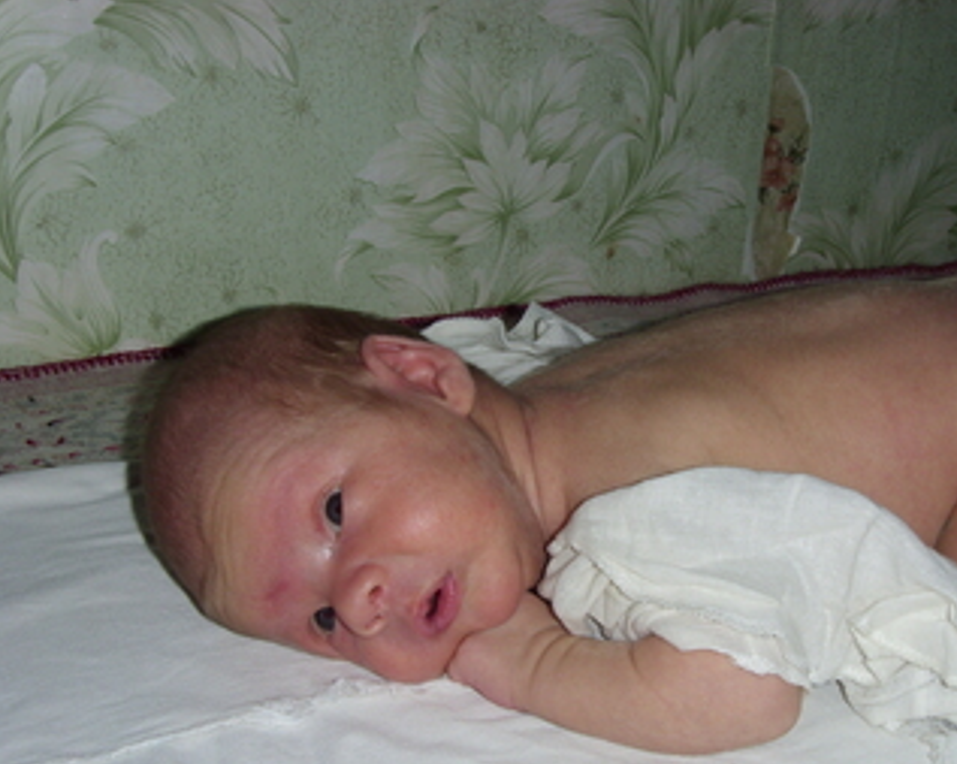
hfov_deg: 42.4
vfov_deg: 34.6
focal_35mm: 43
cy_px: 501
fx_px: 1217
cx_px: 628
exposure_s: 1/30
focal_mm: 6.3
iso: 50
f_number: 6.3
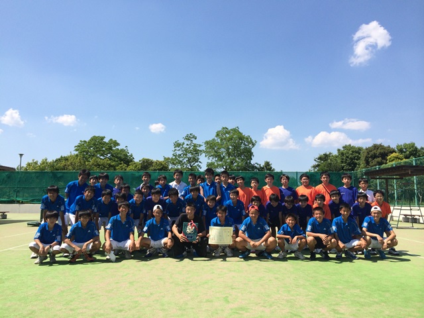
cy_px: 159
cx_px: 212
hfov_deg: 60.0
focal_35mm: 30
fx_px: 367
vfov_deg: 46.8
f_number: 2.2
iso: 32
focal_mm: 4.12
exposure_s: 1/2160
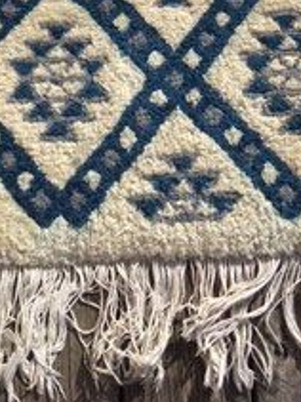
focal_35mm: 88
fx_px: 1021
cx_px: 50
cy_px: -196
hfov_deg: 16.6
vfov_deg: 19.5
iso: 25
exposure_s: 1/1789
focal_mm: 4.15
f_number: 2.2
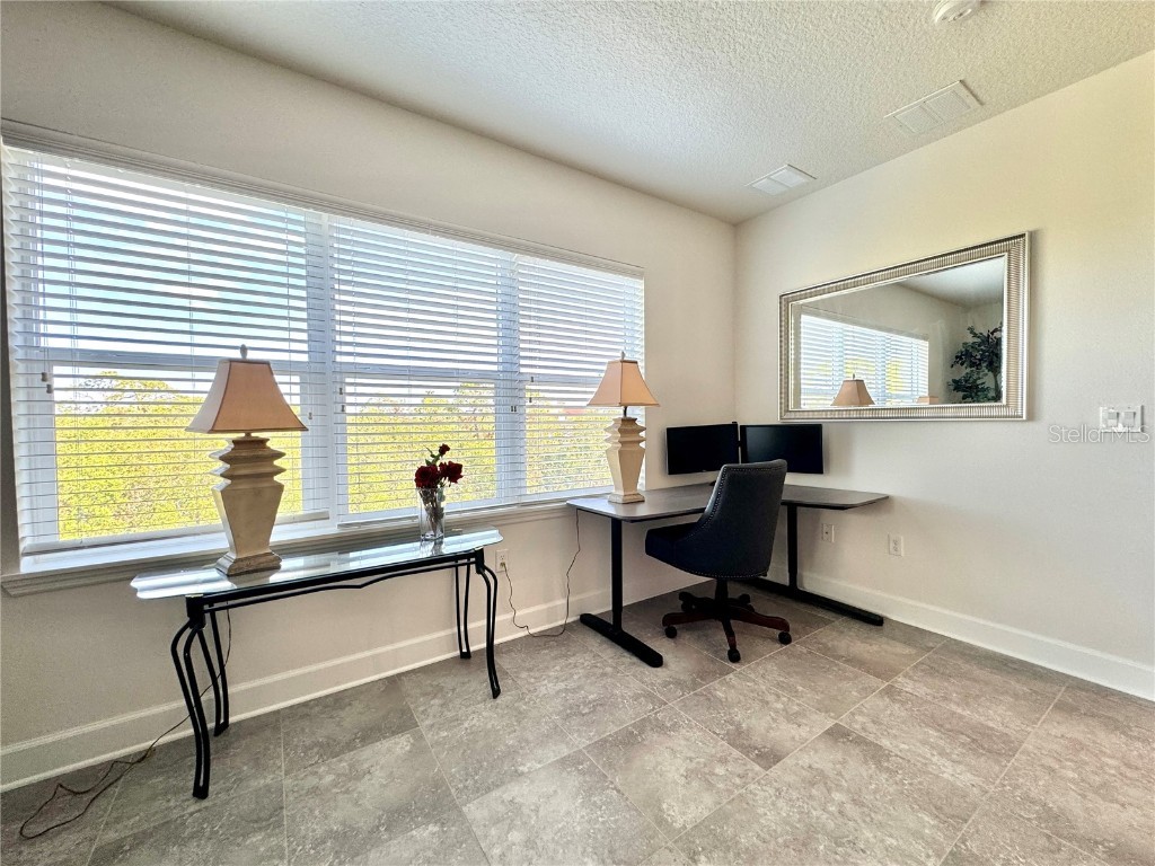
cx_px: 578
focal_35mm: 14
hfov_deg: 102.1
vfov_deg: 85.7
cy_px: 433
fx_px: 467
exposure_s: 1/99
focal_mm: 2.22
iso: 125
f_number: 2.2
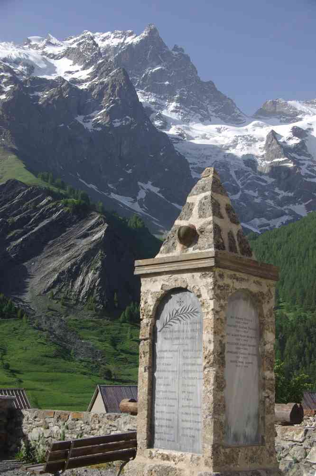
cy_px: 238
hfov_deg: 25.7
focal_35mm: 52
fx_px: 693
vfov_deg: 37.9
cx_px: 158
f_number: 8
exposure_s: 1/250
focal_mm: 35
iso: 100
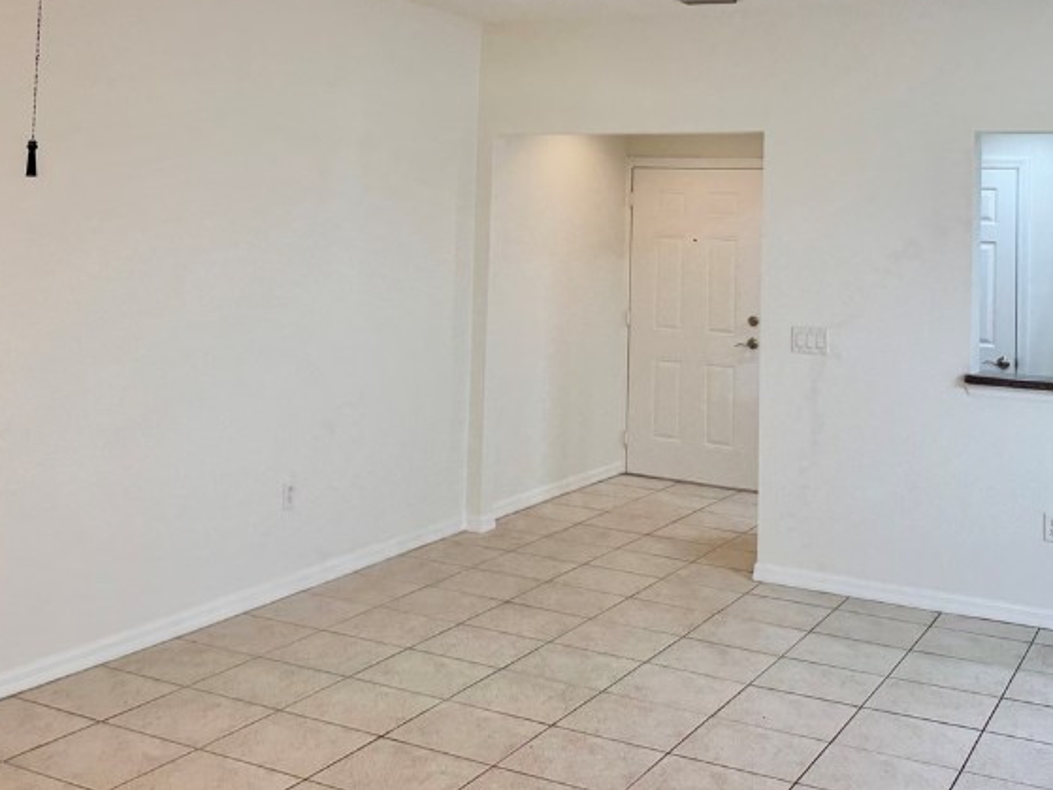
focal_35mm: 44
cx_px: 458
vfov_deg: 32.0
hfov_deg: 42.9
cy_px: 156
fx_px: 1338
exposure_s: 1/122
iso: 100
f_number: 1.78
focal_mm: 6.76
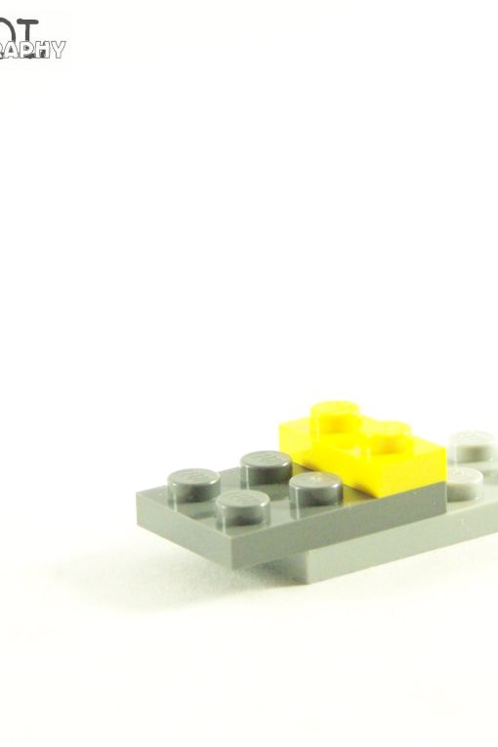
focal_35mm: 163
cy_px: 374
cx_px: 367
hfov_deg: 8.4
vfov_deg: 12.6
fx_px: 3379
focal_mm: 19.4
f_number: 3.2
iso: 400
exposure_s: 1/60
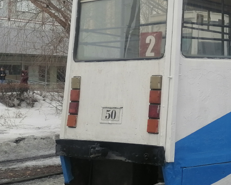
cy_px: 53
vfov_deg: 21.7
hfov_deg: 25.6
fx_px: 479
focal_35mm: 70
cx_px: 238
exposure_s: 1/736
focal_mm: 5.3
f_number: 1.8
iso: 50
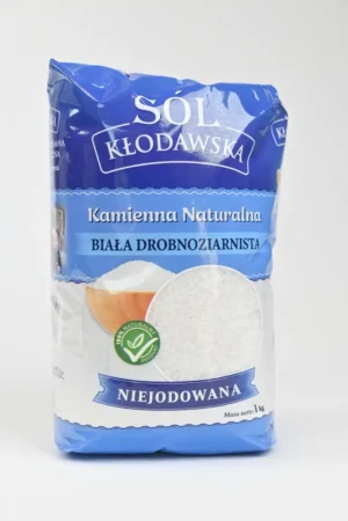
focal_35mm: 49
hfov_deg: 27.7
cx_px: 174
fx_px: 707
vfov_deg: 40.5
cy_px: 260
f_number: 6.3
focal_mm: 32.5
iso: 320
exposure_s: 1/100
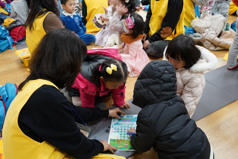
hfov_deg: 65.5
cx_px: 119
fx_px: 185
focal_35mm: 28
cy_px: 80
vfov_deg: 46.4
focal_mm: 28
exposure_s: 1/50
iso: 2500
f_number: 5.6
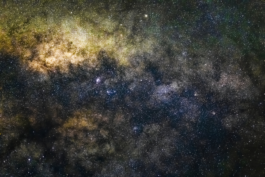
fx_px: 604
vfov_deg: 16.7
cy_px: 88
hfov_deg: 24.8
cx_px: 132
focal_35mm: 82
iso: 5000
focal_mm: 55
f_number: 1.8
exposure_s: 6
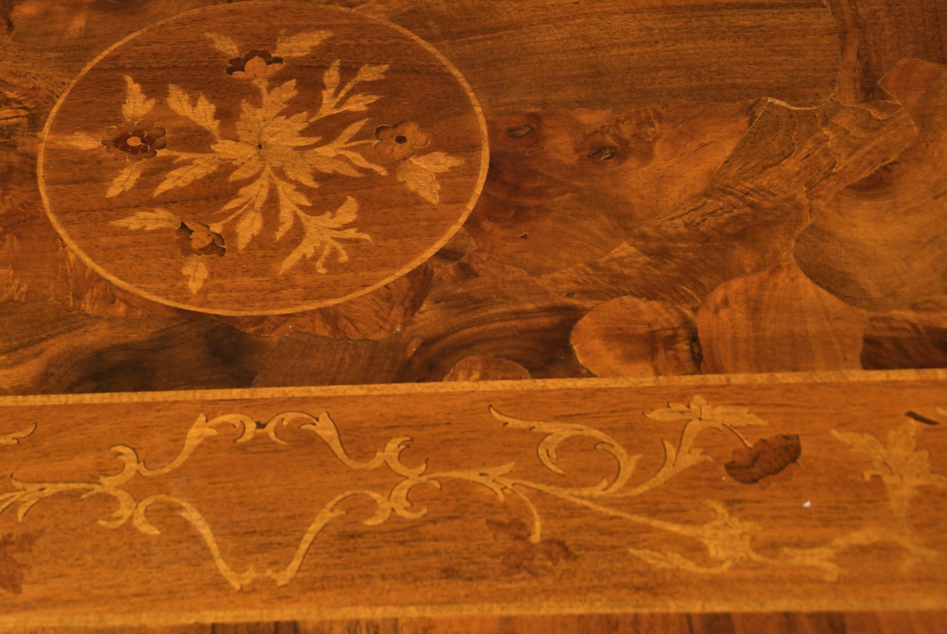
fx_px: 2760
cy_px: 243
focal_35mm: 105
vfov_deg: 13.1
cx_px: 241
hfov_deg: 19.3
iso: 100
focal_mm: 45
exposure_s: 1/80
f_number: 5.6
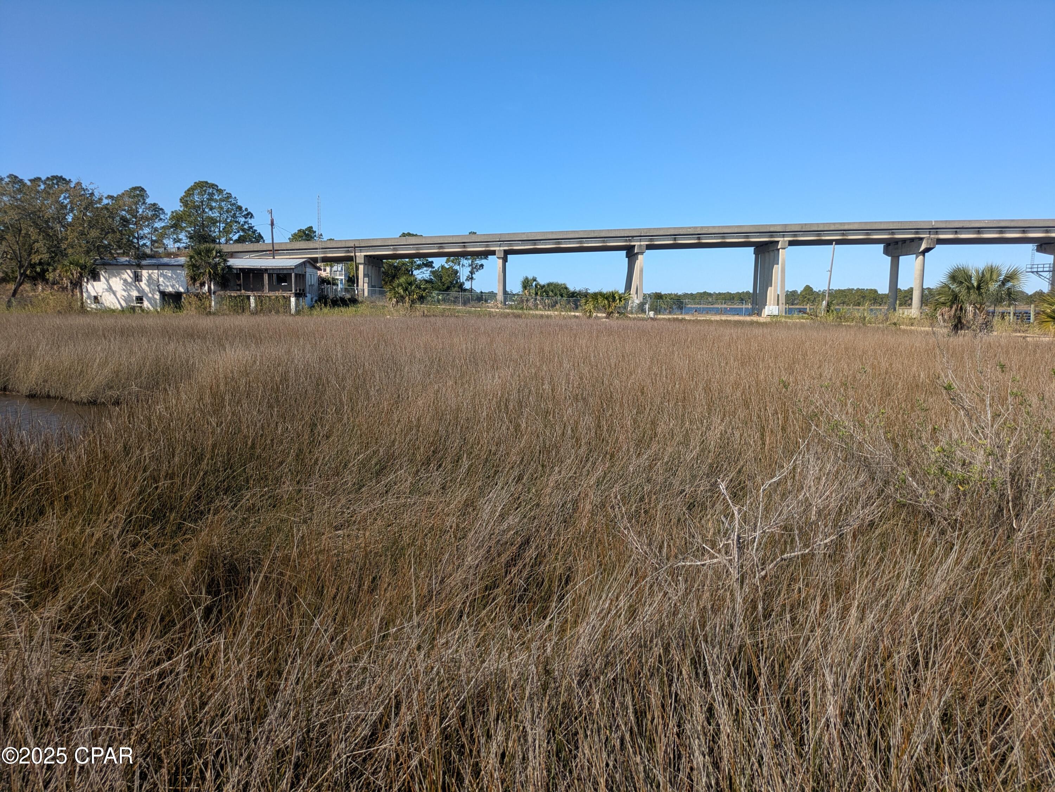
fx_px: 762
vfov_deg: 54.9
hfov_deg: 69.4
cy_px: 396
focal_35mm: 25
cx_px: 528
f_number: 1.89
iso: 47
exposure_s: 1/1616
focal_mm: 5.43
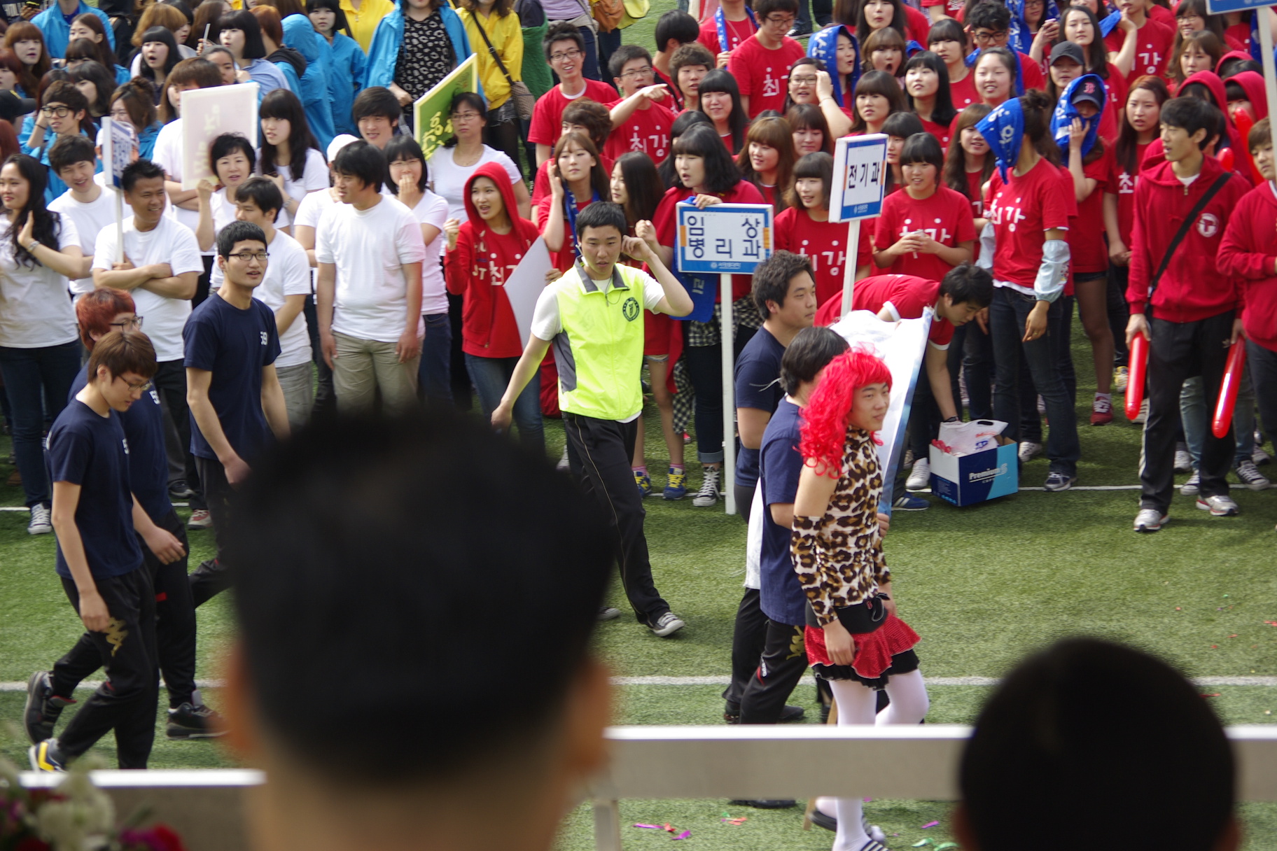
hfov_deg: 14.4
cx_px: 638
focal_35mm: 142
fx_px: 5054
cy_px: 426
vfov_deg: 9.6
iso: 100
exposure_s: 1/180
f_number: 5.6
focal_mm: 95
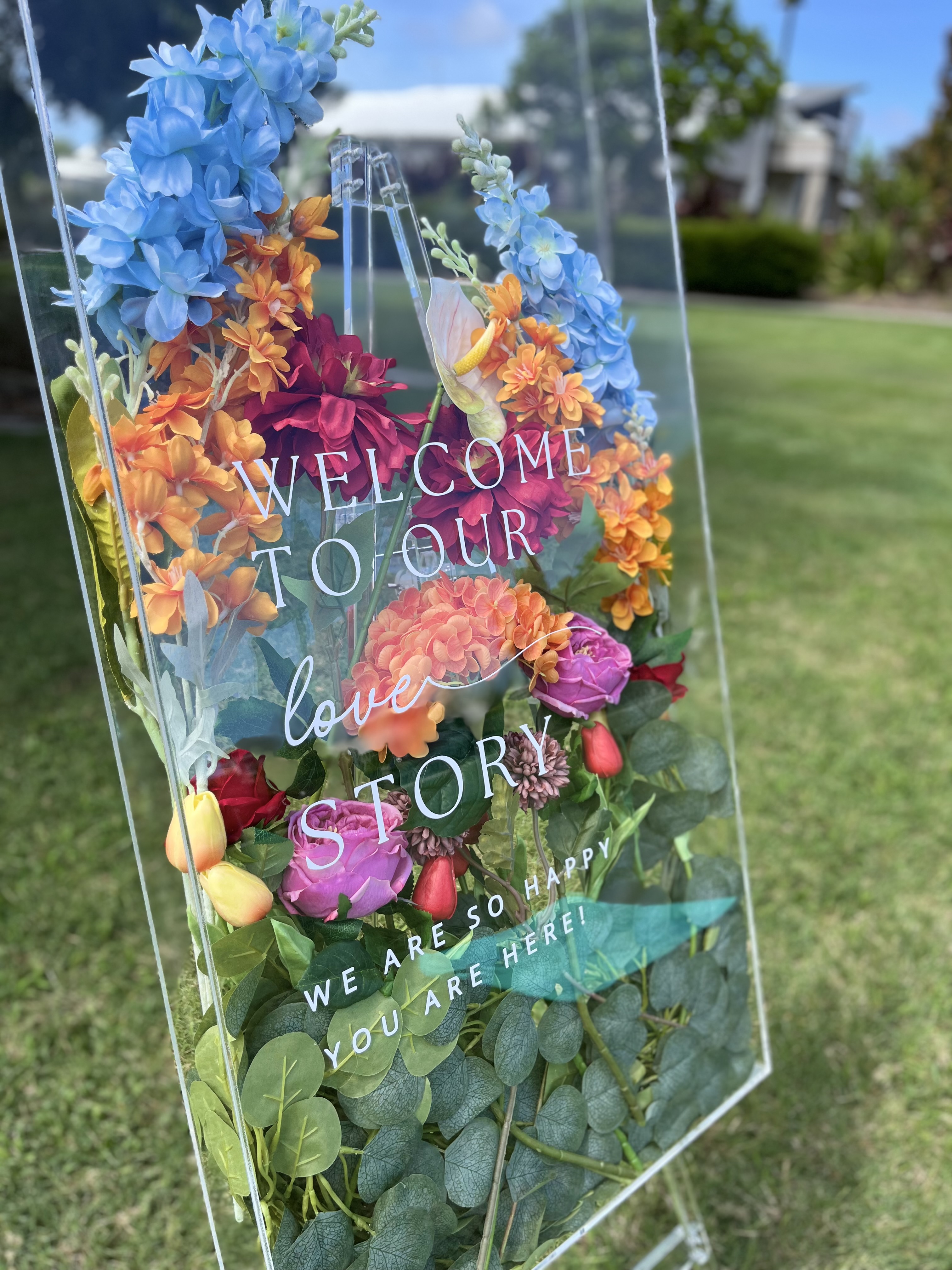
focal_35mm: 26
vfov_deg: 67.3
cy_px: 635
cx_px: 476
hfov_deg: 53.1
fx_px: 953
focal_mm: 5.1
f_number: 1.6
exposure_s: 1/1186
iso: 50
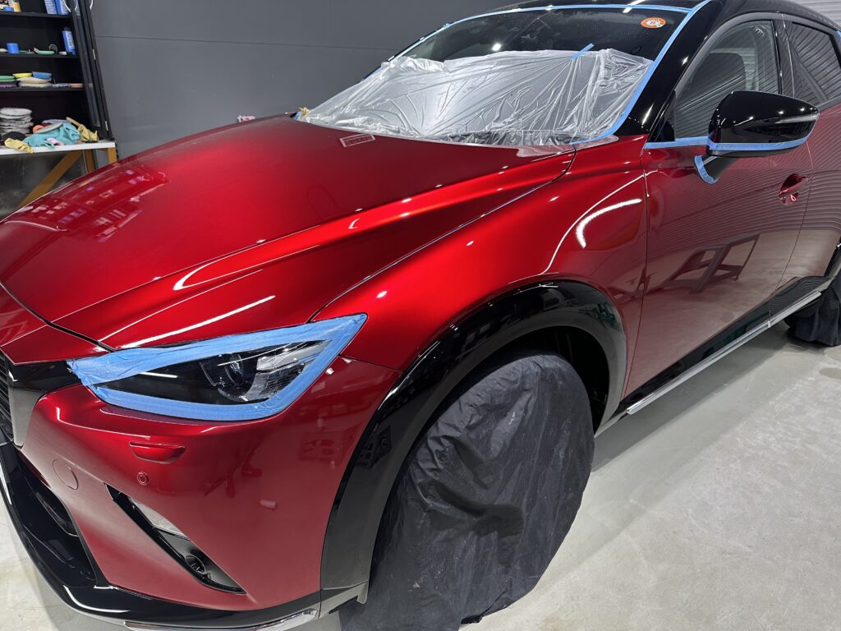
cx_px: 420
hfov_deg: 71.6
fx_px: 583
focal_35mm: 24
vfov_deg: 56.8
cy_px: 316
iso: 160
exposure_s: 1/120
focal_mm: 6.86
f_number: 1.78
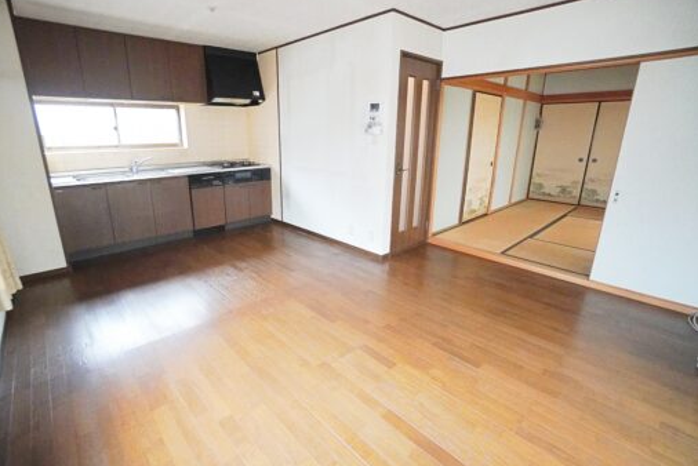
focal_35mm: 16
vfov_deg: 73.8
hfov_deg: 96.6
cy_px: 229
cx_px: 327
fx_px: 310
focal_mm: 10
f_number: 4
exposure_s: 1/160
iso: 4000
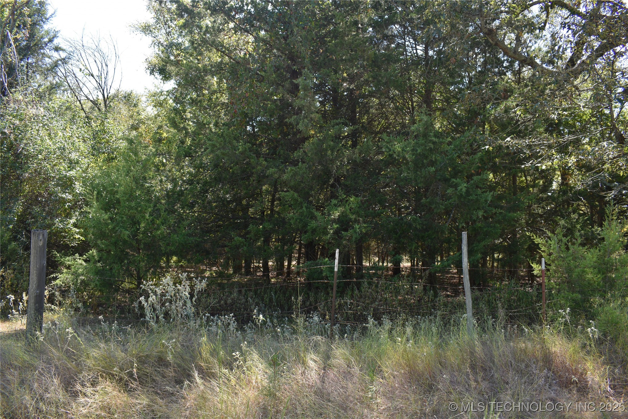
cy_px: 210
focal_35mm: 27
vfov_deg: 47.9
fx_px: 471
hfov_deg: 67.4
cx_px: 314
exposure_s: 1/125
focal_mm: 18
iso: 140
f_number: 5.6
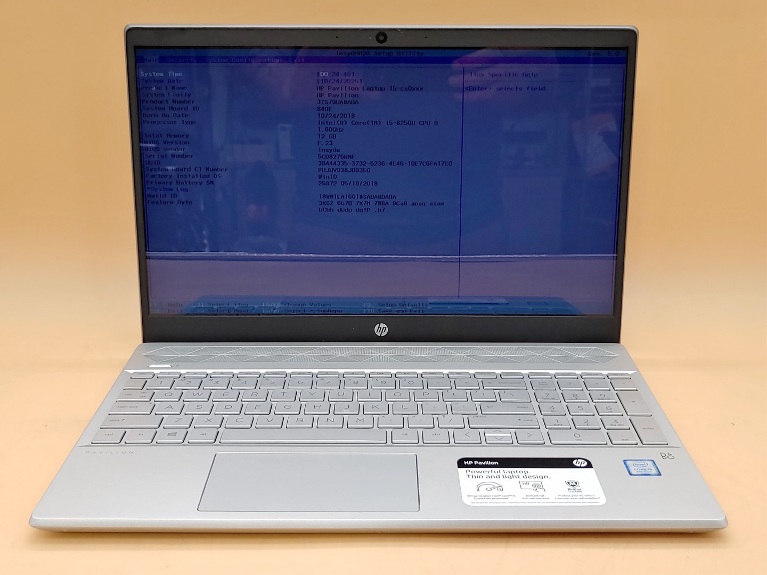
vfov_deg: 35.1
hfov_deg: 45.8
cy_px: 288
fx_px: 908
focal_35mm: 41
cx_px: 384
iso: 50
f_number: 1.8
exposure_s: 1/120
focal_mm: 4.36
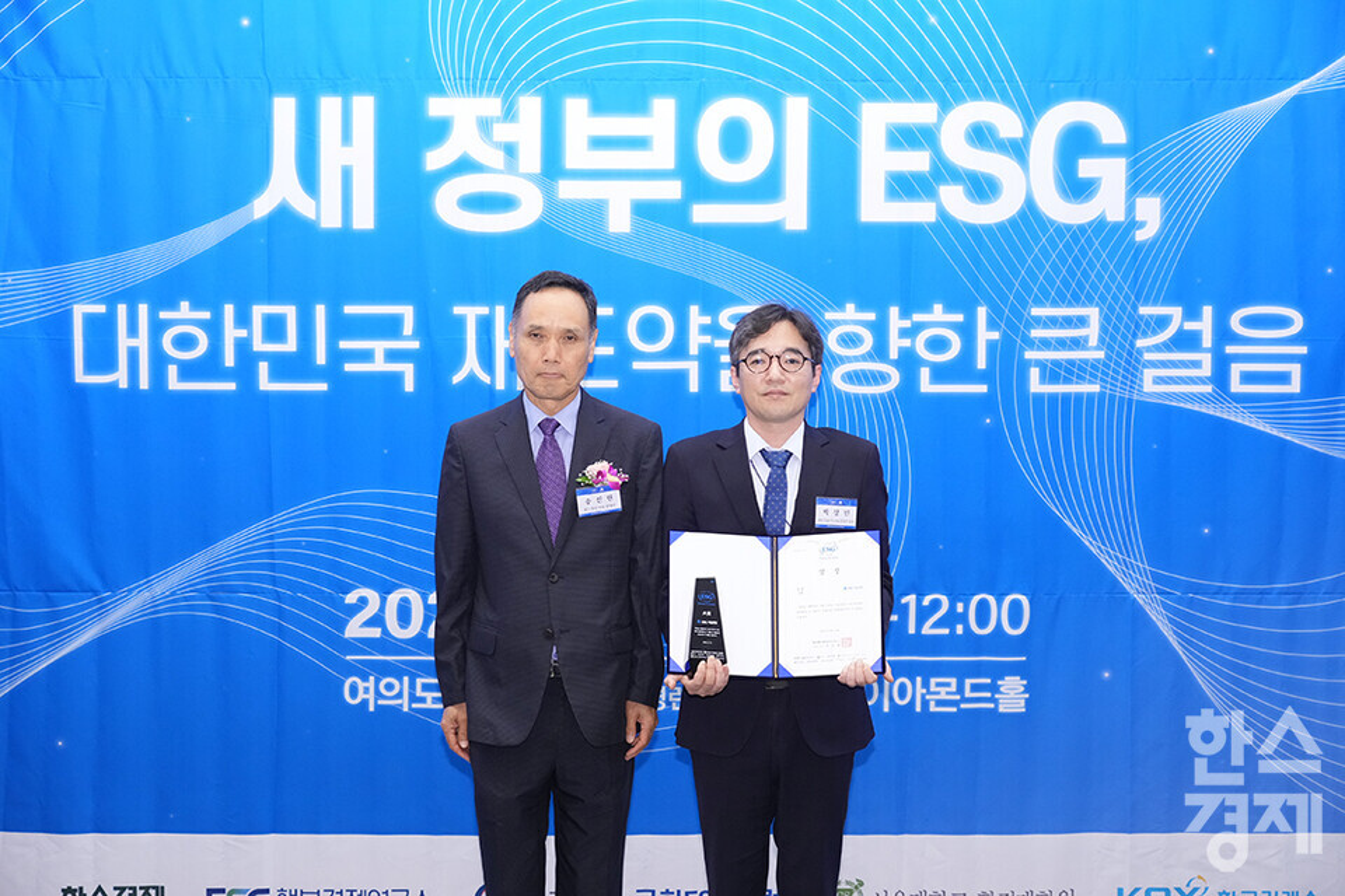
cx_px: 672
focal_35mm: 69
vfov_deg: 19.7
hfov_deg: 29.2
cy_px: 448
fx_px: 2578
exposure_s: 1/100
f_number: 5
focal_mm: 69
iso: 3200
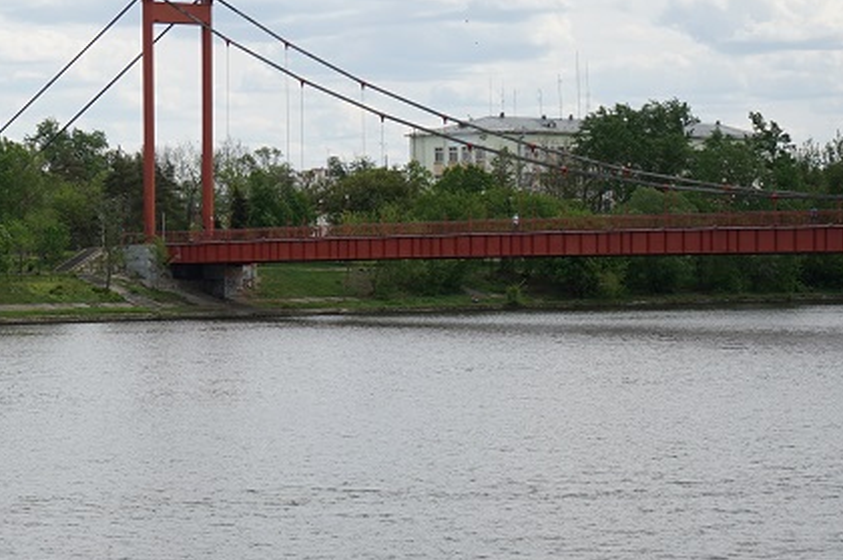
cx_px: -2
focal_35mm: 112
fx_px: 2620
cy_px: 369
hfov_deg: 17.8
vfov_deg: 12.2
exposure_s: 1/2000
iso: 160
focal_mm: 47
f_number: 4
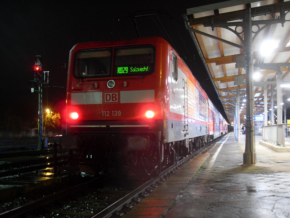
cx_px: 145
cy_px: 109
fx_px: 285
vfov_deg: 41.8
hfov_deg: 54.0
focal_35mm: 34
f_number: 2.8
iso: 80
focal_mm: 6.3
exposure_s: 4
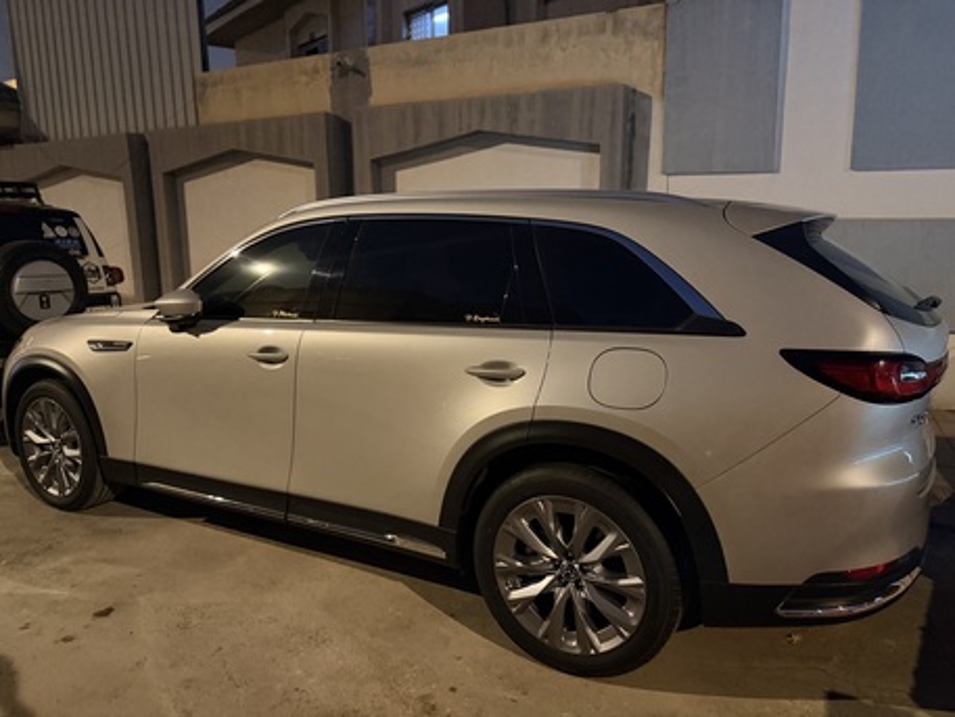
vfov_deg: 56.8
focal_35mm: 24
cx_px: 478
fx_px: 662
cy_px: 358
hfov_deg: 71.6
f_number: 1.78
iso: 1600
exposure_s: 1/30
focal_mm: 6.76
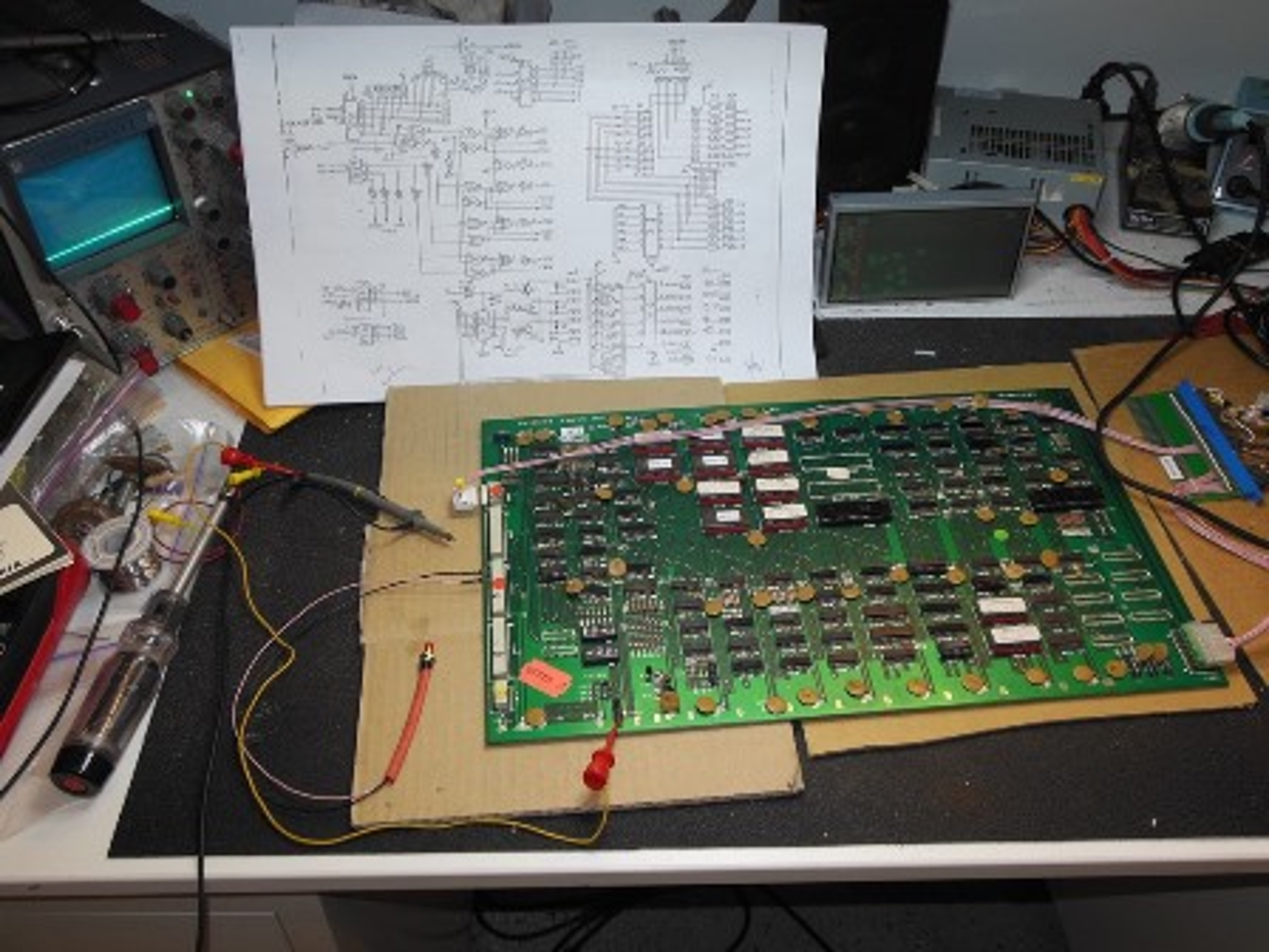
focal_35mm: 33
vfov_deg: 42.9
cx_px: 634
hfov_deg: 55.4
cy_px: 476
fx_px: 1210
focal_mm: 6
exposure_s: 1/30
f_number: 3.5
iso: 125
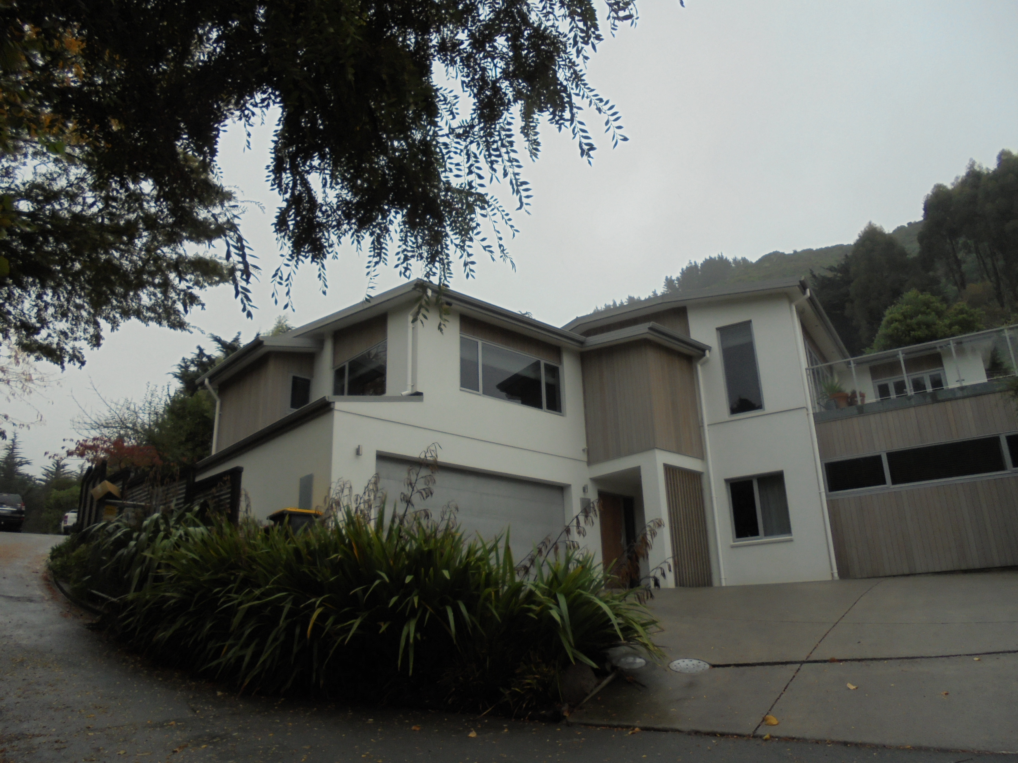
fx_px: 765
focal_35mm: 26
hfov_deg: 67.3
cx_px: 509
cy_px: 382
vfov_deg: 53.1
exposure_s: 1/500
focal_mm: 4.6
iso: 100
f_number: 3.5
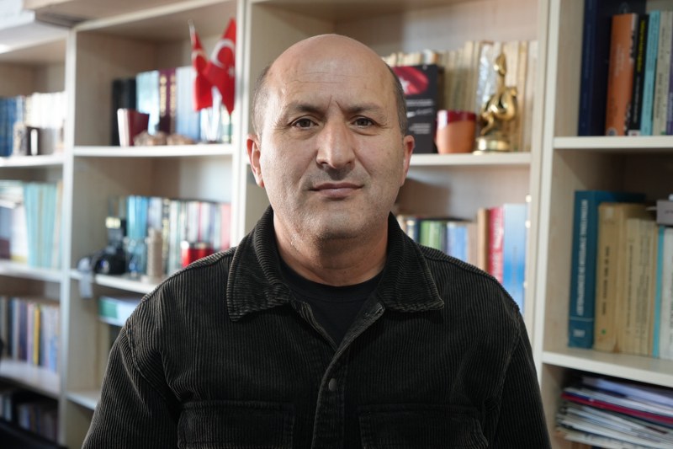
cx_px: 336
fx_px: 804
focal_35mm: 43
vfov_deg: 31.2
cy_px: 224
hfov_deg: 45.4
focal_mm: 43
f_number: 4
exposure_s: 1/160
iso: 2000
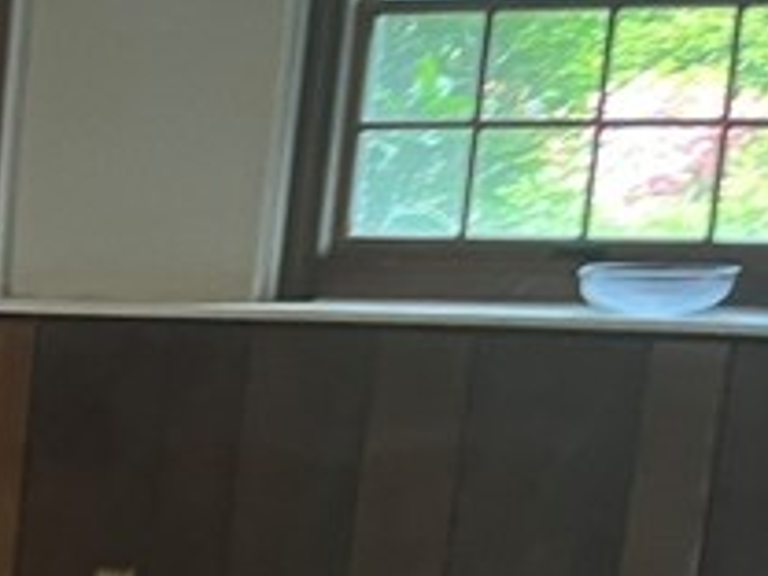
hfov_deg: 12.6
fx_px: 2840
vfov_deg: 11.1
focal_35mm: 128
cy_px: 886
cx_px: -971
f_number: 1.6
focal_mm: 5.1
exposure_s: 1/60
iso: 125
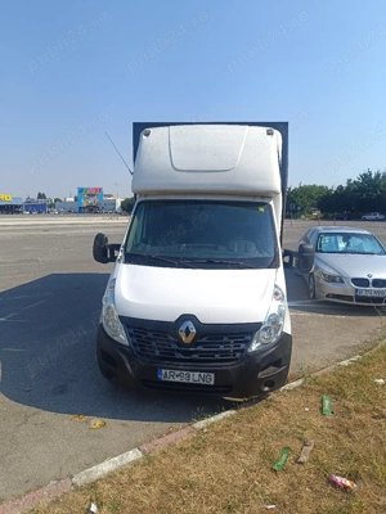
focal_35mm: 24
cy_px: 257
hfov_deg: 56.8
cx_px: 193
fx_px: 357
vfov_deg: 71.6
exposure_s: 1/1667
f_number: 1.88
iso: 55
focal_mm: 5.59
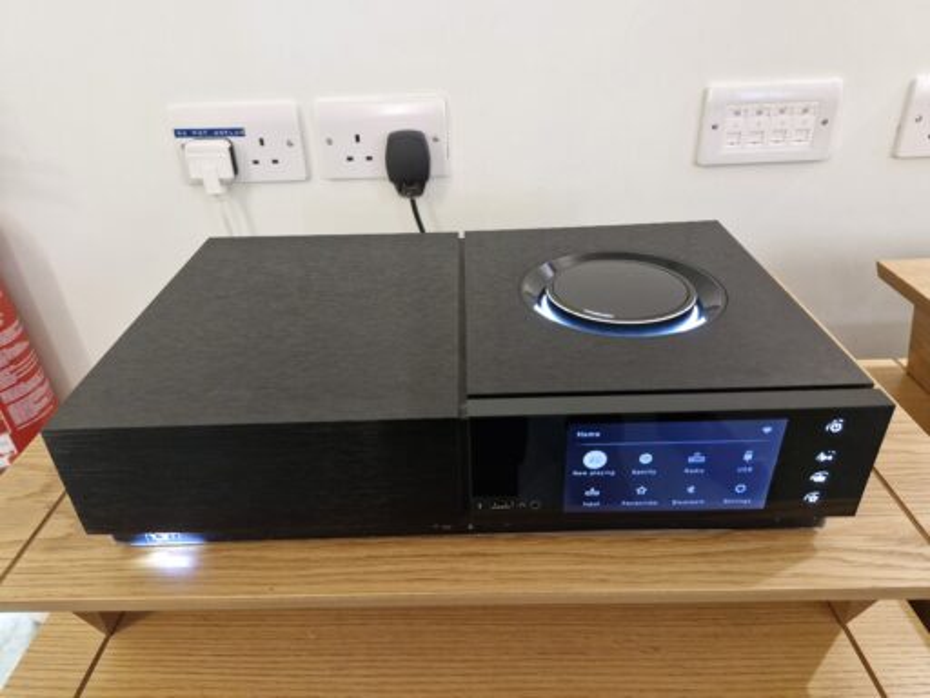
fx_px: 618
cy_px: 349
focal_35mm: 23
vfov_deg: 58.9
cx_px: 465
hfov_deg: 73.9
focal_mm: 5.54
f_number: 1.8
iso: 800
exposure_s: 1/50
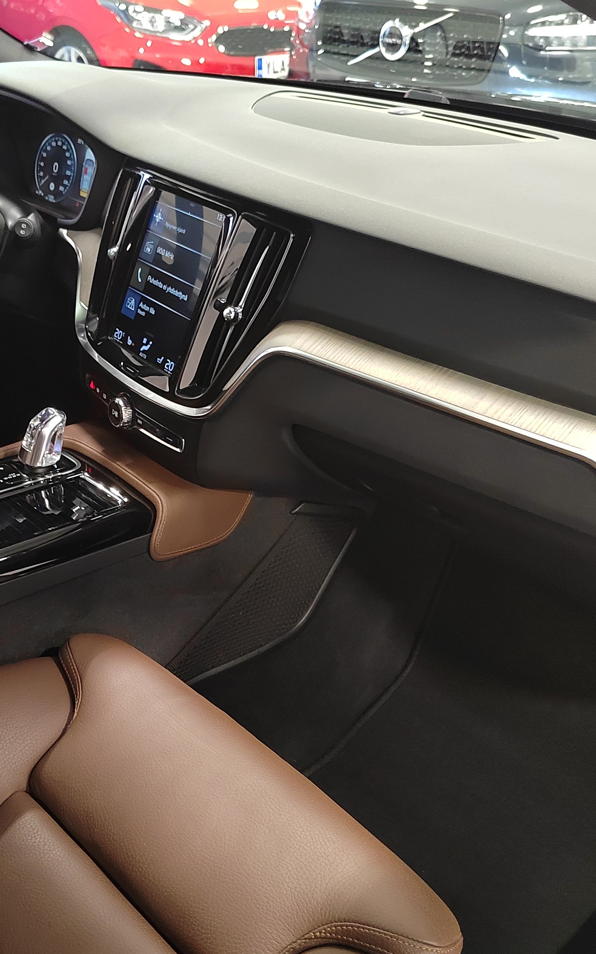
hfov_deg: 34.0
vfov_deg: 52.8
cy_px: 477
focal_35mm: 37
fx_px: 962
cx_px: 178
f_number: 1.9
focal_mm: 5.52
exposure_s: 1/50
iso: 4400
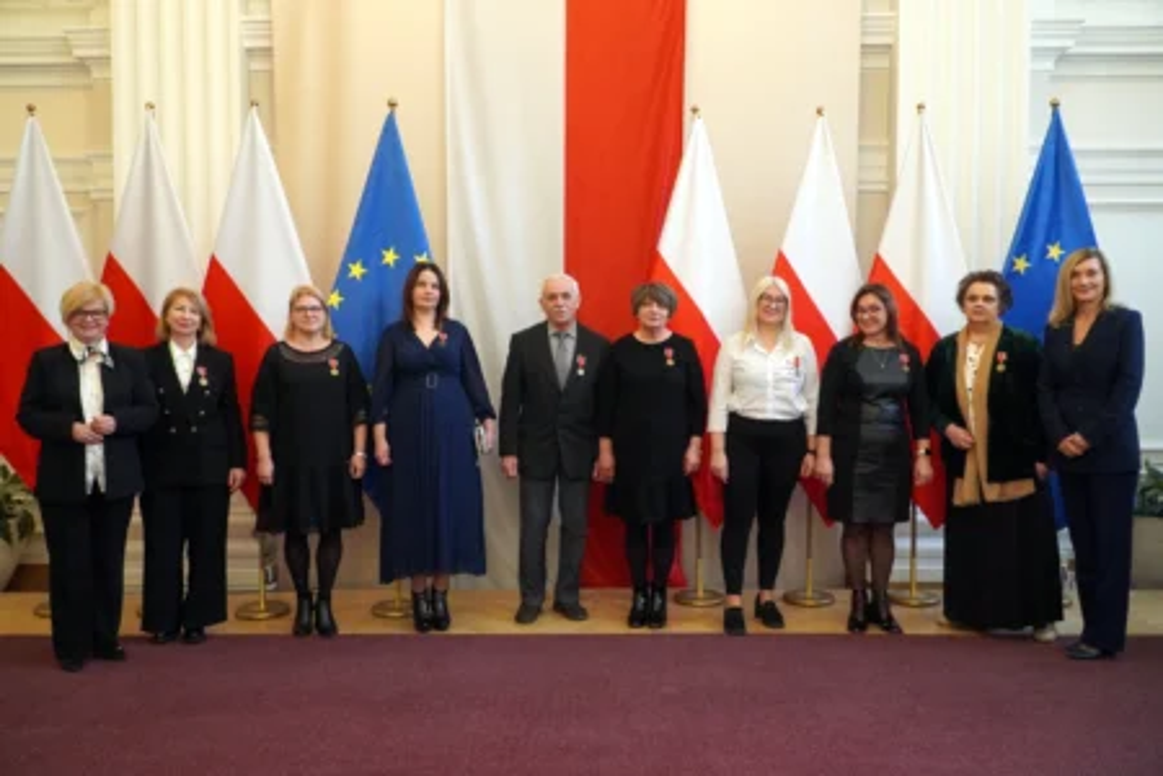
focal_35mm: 30
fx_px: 969
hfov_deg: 61.9
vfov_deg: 43.6
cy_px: 388
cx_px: 582
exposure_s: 1/160
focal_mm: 20
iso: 3200
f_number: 4
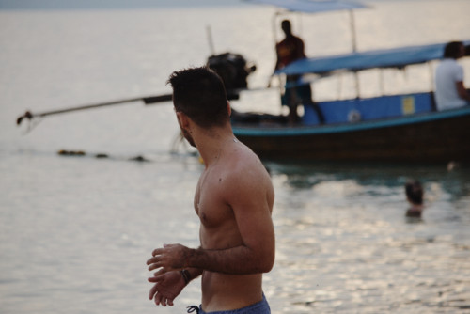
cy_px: 157
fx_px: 2743
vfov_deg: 6.6
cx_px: 235
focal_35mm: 210
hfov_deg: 9.8
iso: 400
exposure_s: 1/640
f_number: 4.8
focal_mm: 140
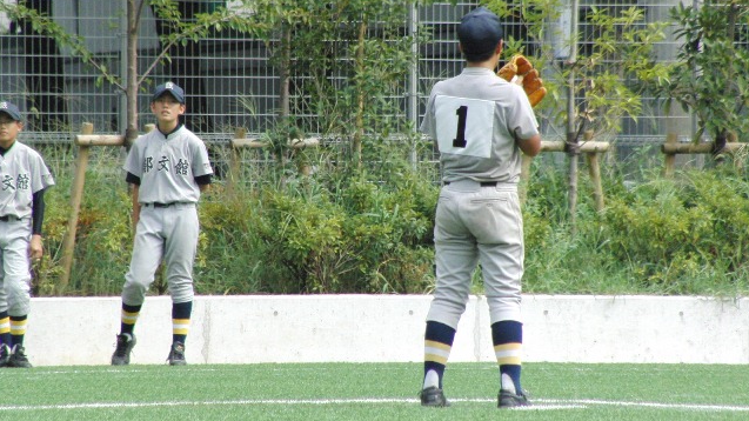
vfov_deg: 2.1
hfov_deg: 3.8
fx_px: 11298
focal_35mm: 569
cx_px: 375
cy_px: 147
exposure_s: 1/1000
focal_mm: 92
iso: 400
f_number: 4.5
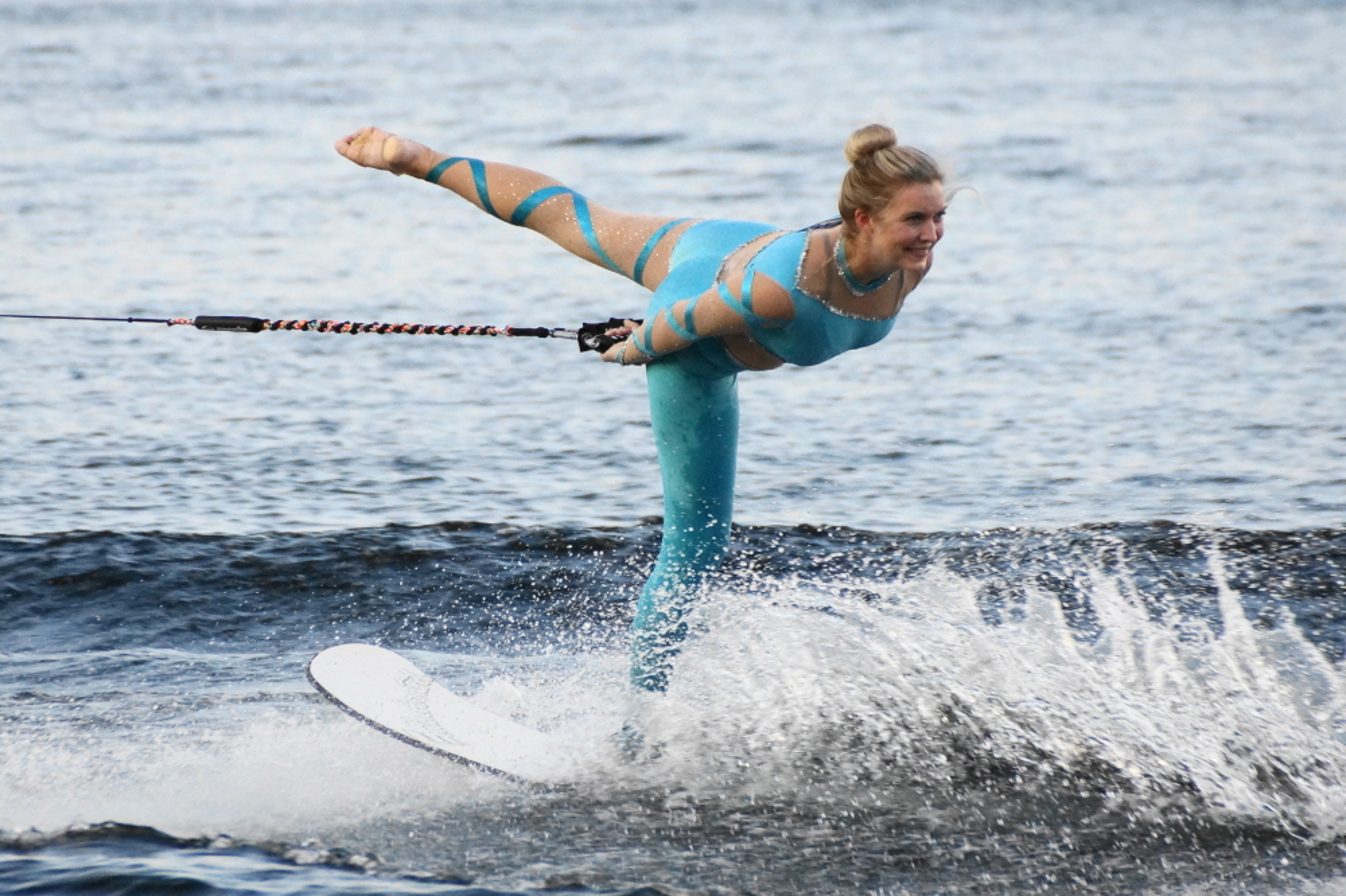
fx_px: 14015
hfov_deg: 5.5
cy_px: 448
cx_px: 673
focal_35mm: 375
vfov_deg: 3.7
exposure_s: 1/400
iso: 800
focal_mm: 250
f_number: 6.3
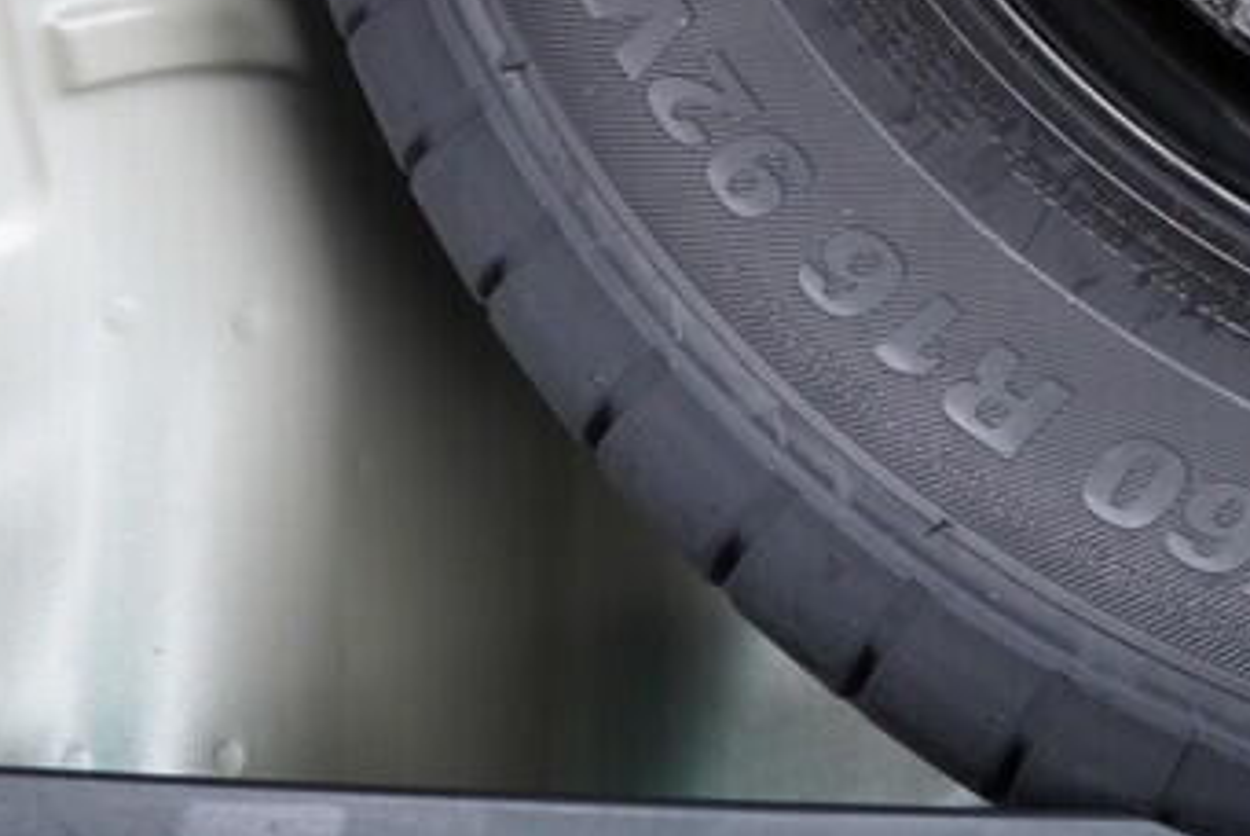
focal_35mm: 108
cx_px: 1855
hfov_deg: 17.1
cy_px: -390
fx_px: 3753
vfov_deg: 12.2
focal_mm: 24
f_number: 2.8
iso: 500
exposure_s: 1/40
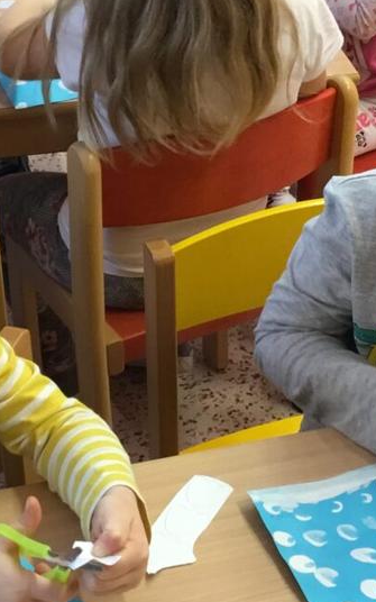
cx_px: 208
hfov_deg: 15.9
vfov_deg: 25.1
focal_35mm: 82
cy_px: 212
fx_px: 1344
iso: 125
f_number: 2.4
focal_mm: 3.3
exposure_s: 1/33
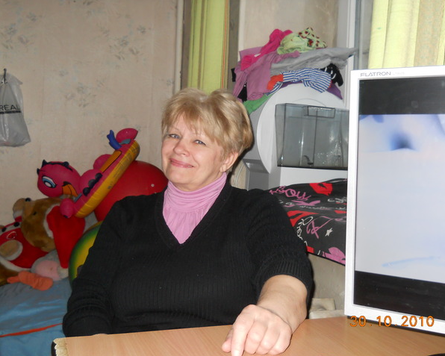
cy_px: 178
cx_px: 214
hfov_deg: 42.9
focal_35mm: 43
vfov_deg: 34.9
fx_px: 566
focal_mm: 6.72
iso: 200
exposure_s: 1/30
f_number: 3.1
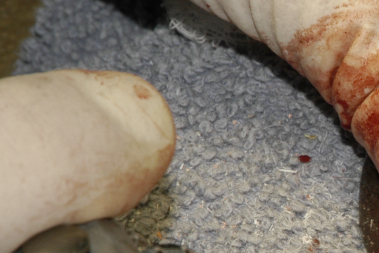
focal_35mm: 617
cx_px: 465
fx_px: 6496
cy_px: 245
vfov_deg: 2.2
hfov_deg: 3.3
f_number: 16
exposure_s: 1/180
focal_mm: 120
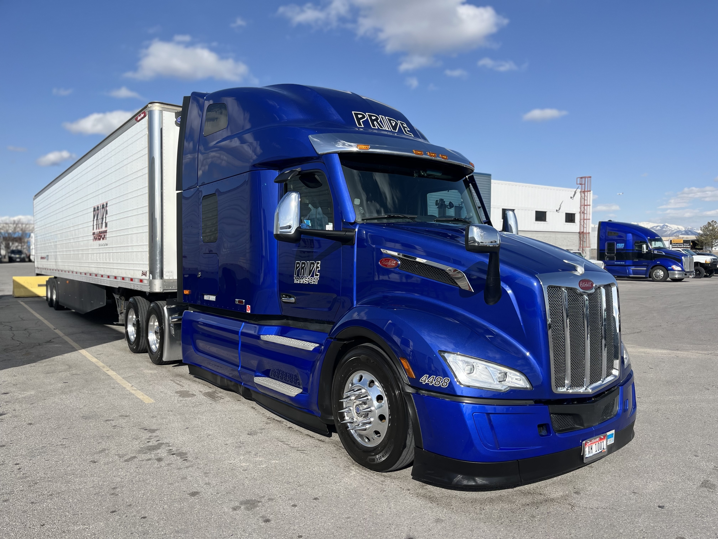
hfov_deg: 67.3
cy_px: 270
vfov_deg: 53.1
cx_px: 359
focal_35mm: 26
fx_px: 539
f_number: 1.6
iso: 50
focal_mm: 5.1
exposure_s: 1/4310
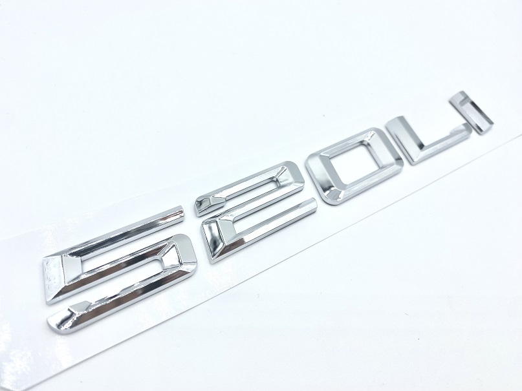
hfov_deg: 67.3
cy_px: 196
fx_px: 392
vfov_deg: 53.1
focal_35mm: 26
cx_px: 261
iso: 32
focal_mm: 4.25
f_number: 1.8
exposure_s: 1/1996
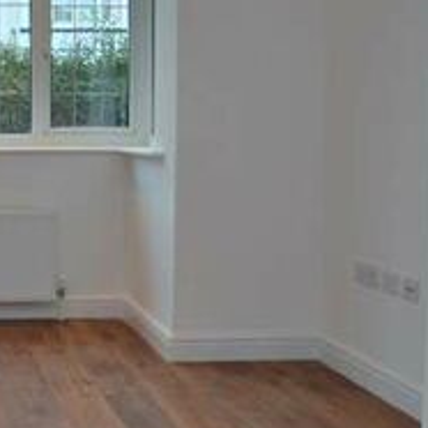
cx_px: -64
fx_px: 671
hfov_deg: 30.8
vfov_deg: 35.1
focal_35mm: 48
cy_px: 146
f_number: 4.5
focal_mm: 10
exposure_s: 1/80
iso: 200
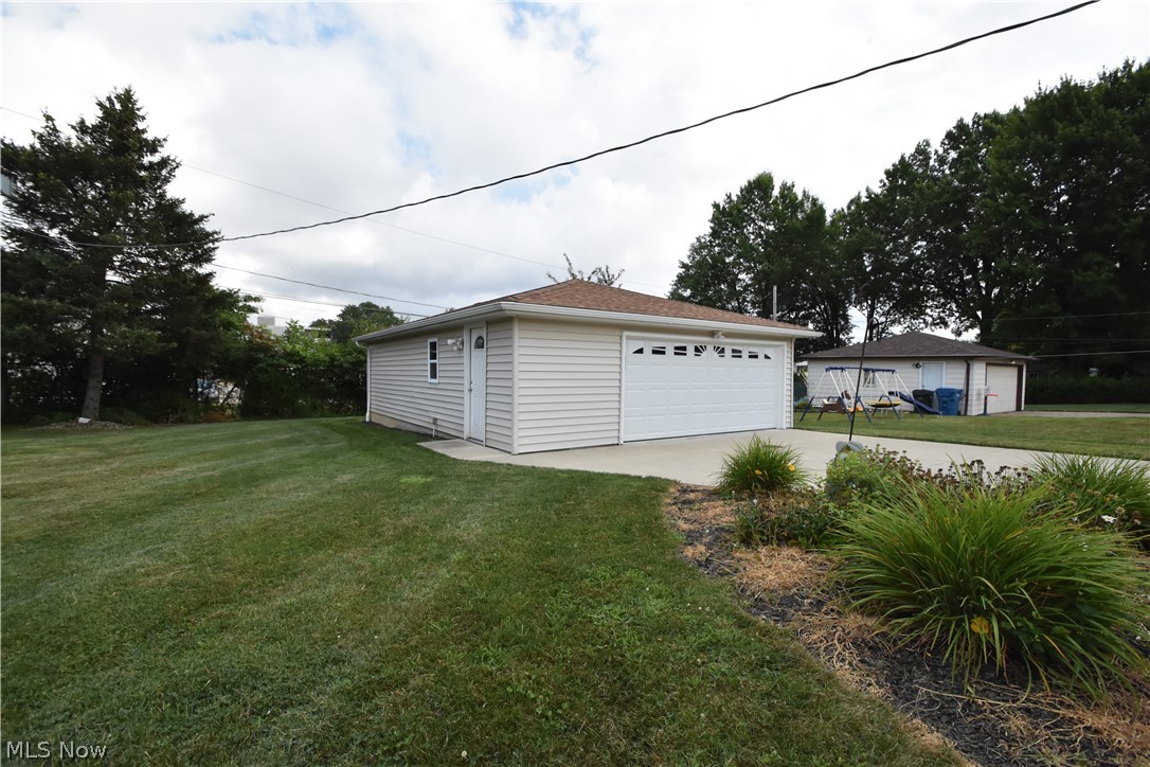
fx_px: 479
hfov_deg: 100.4
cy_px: 384
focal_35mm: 15
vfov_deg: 77.3
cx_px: 575
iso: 1250
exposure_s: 1/3200
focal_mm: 10
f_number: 7.1
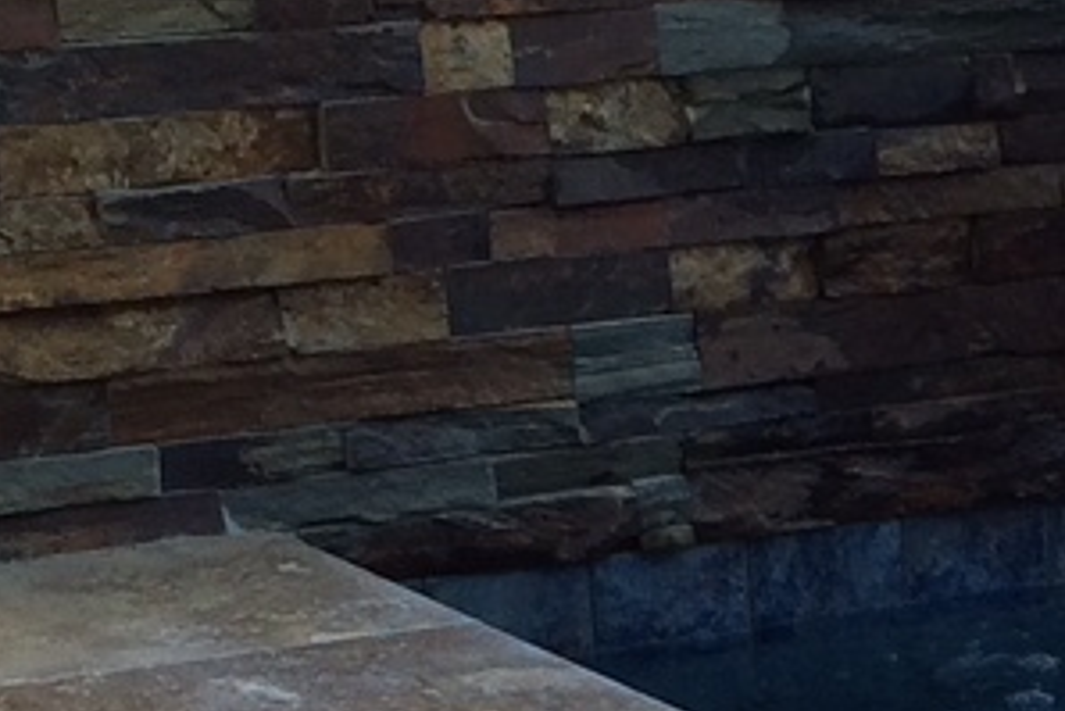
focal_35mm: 165
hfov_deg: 11.8
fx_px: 4883
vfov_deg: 8.1
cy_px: 1225
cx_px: 1673
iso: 32
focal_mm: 4.15
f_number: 2.2
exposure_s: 1/410
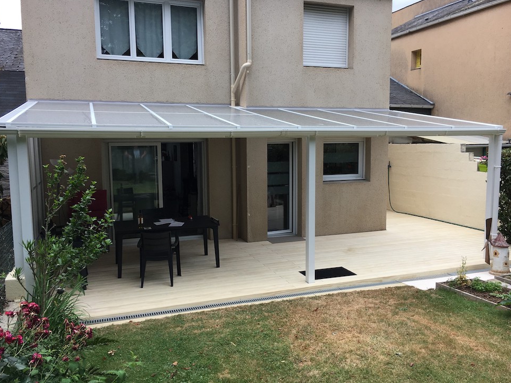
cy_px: 188
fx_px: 443
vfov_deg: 46.8
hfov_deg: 60.0
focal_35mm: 30
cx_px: 258
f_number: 2.2
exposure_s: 1/351
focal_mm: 4.15
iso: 25
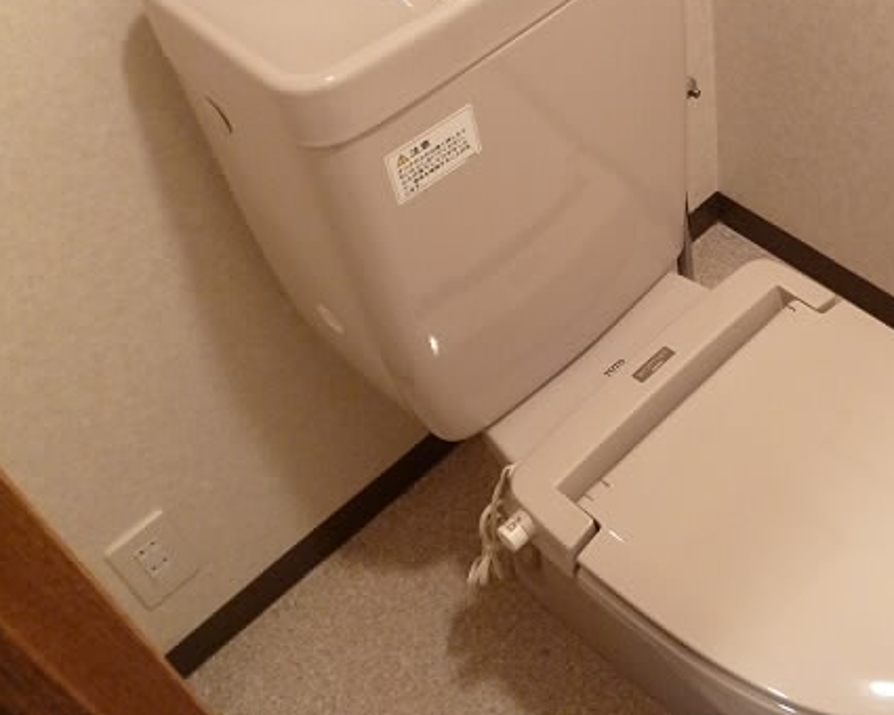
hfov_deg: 39.7
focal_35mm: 45
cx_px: 696
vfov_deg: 33.2
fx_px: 1191
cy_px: 256
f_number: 3.1
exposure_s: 1/10
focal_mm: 5
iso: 400
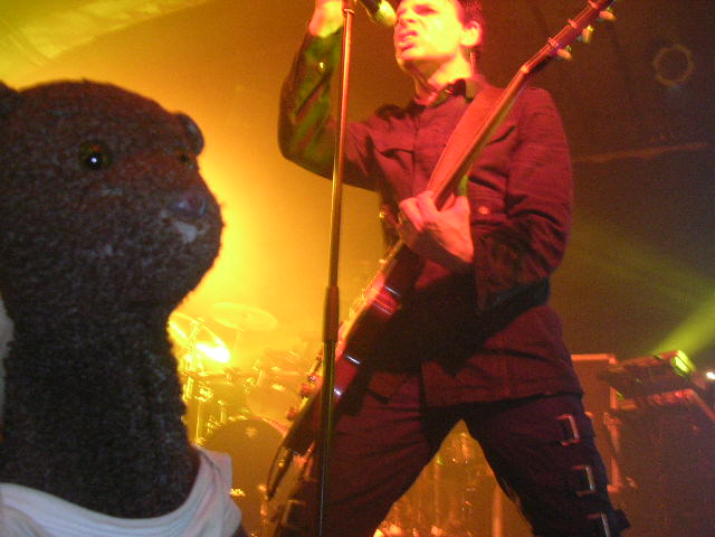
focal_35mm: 38
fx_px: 785
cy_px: 268
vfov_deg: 37.7
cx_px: 358
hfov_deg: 49.0
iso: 180
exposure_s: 1/21.4
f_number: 2.8
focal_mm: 5.8
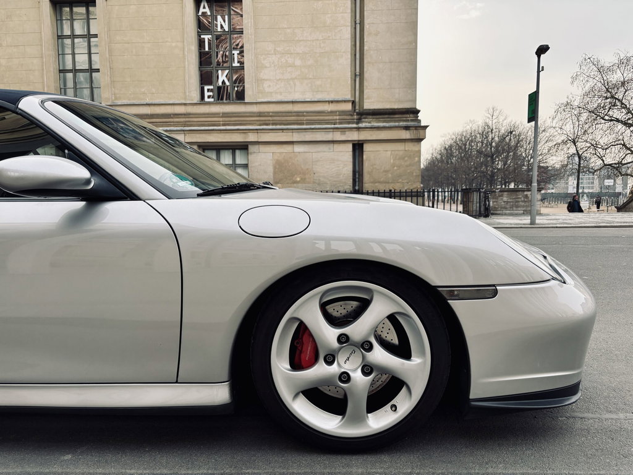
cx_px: 316
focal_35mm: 26
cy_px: 238
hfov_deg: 67.3
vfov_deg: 53.1
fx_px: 475
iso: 50
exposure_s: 1/662
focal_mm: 5.96
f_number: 1.6
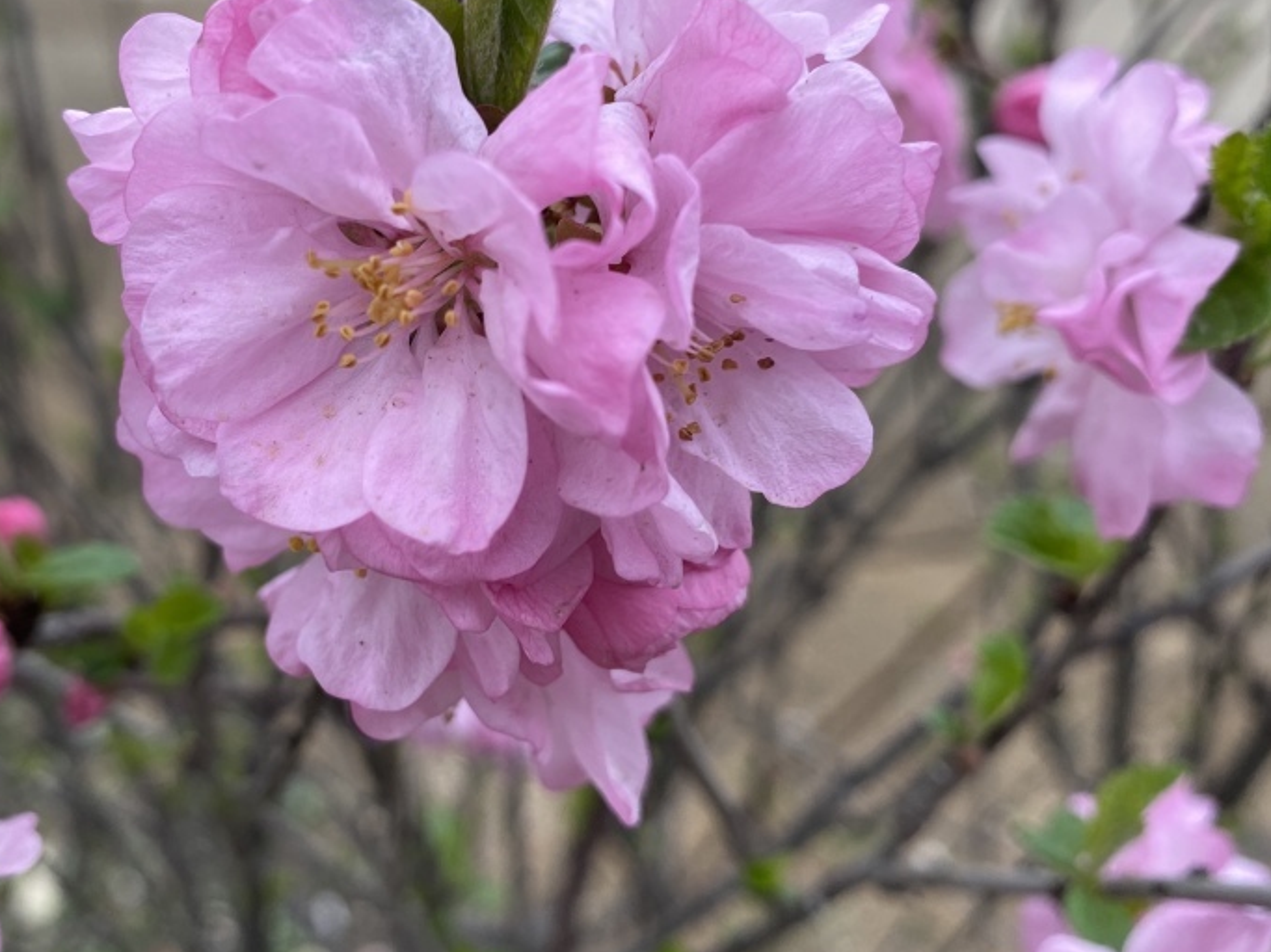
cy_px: 316
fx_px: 1432
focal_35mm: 39
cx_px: 478
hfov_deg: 47.4
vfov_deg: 36.4
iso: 32
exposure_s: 1/165
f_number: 1.8
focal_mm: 4.25
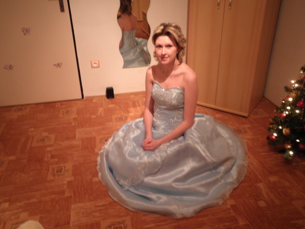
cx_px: 152
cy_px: 114
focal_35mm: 31
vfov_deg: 45.4
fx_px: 273
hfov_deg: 58.4
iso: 160
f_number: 2.8
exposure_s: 1/6
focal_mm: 5.5
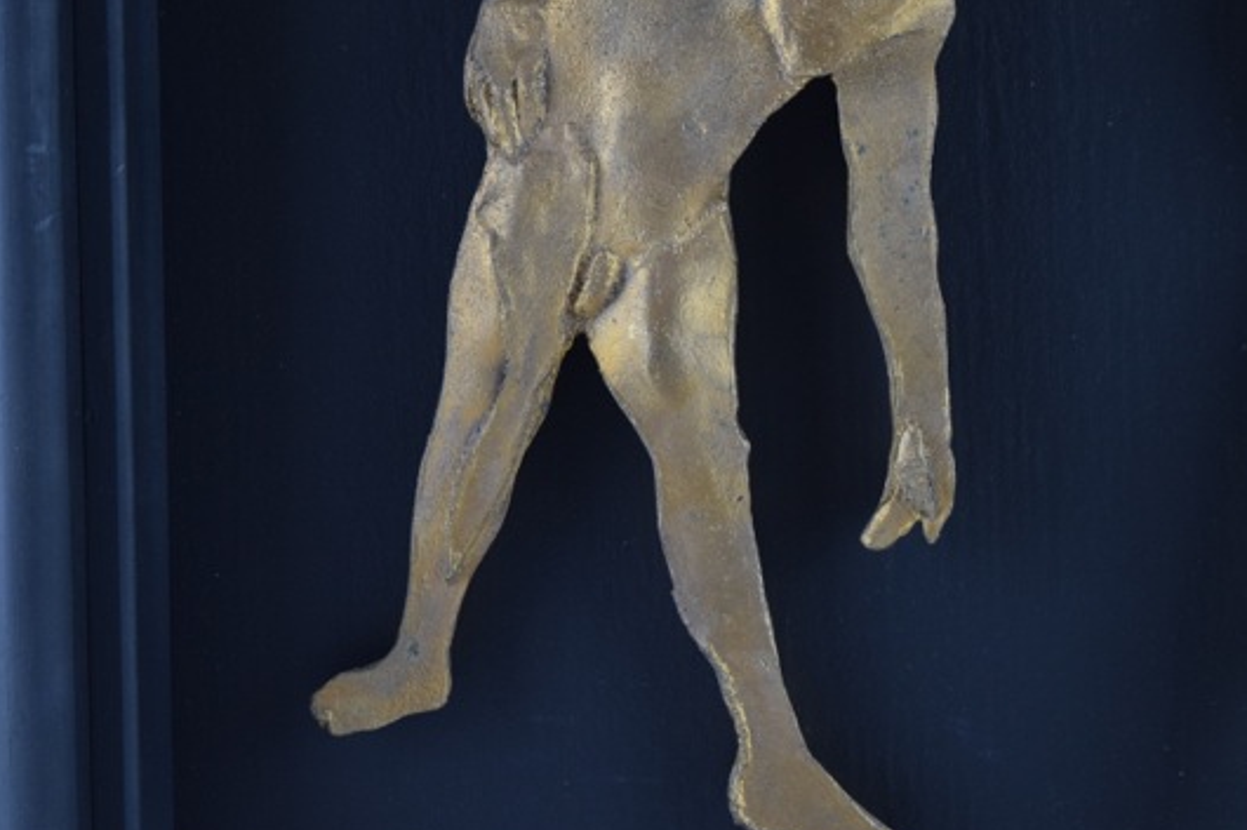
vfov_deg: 15.7
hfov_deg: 23.4
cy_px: 460
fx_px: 3012
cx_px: 708
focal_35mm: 87
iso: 800
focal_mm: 48
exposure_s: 1/125
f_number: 7.1
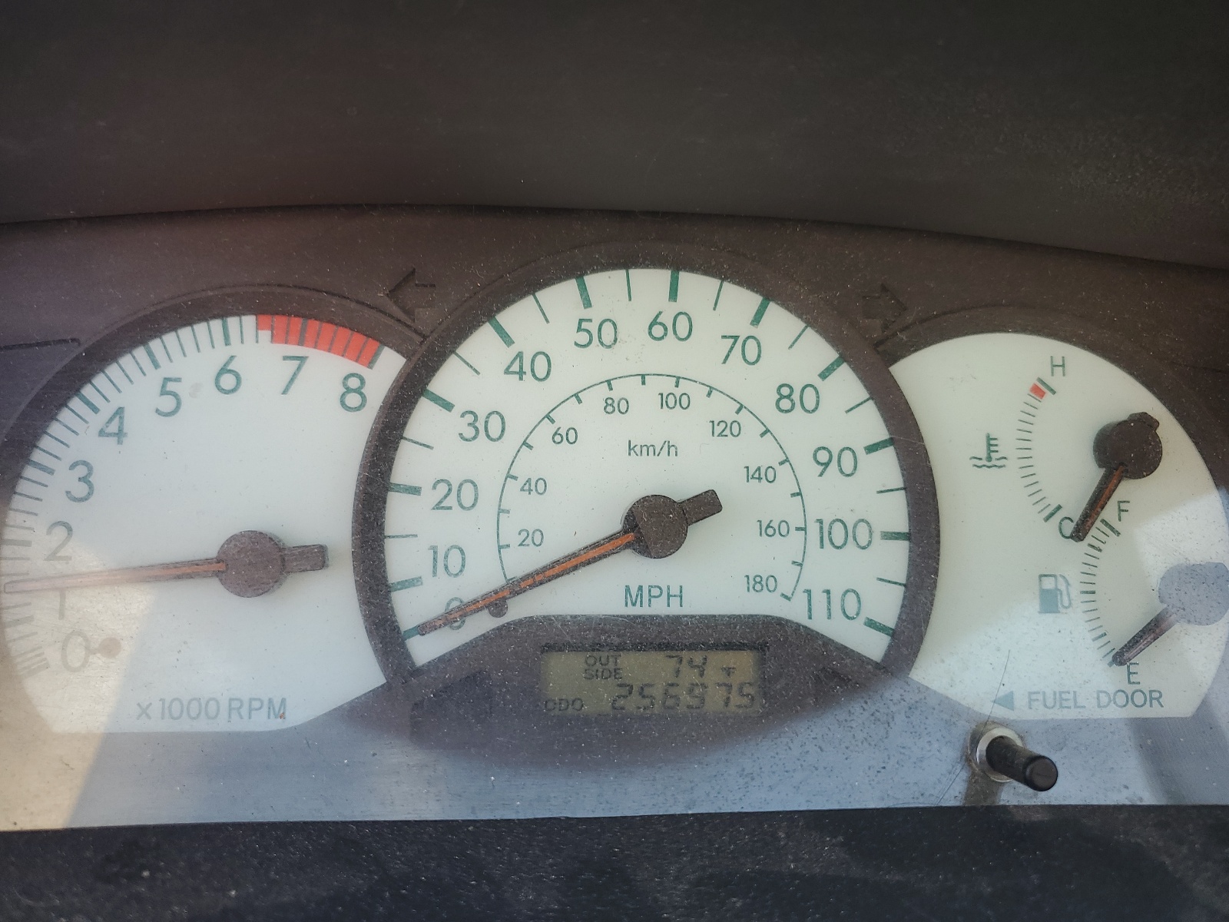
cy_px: 461
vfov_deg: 53.1
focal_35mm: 26
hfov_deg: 67.3
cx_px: 614
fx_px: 923
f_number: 1.5
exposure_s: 1/120
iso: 54
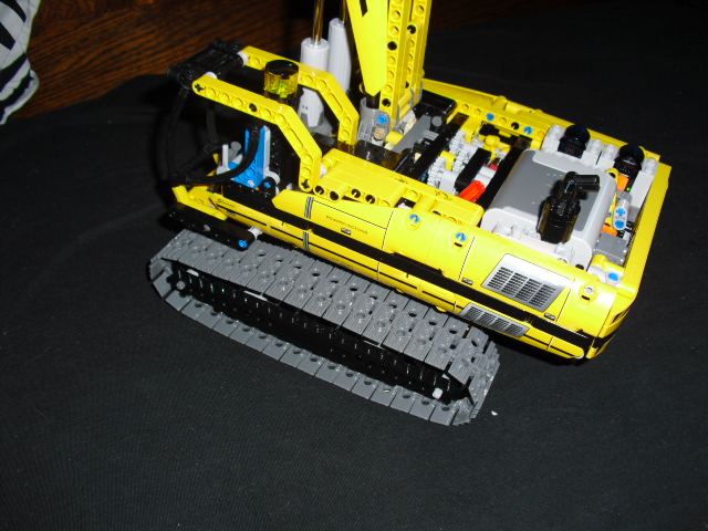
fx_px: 736
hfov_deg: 51.4
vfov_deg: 39.7
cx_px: 354
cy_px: 266
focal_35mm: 36
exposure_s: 1/60
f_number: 3.1
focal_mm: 6.3
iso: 100
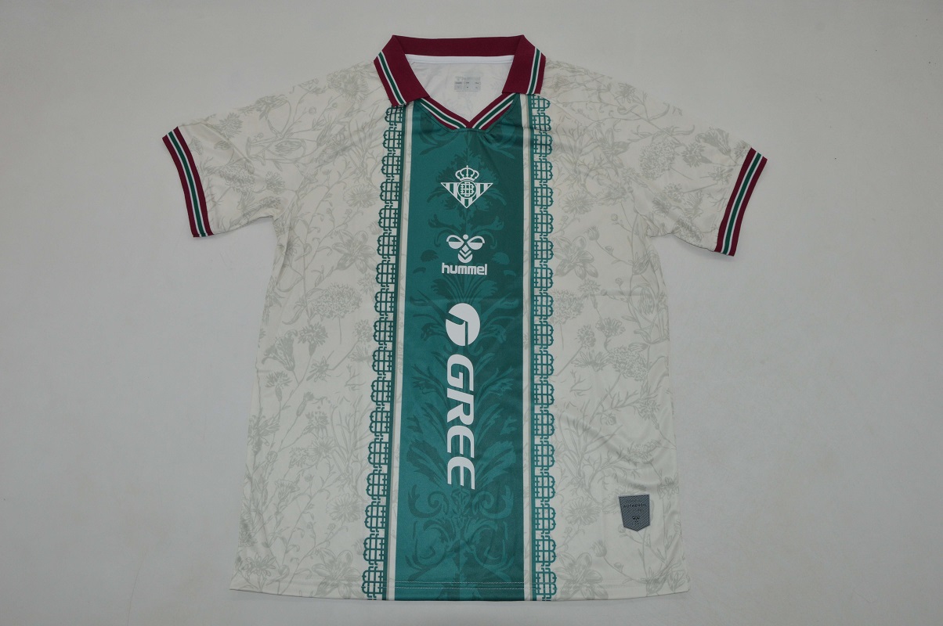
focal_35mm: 27
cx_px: 472
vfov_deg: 47.8
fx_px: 706
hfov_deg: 67.4
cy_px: 313
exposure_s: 1/200
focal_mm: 18
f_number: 13
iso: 400
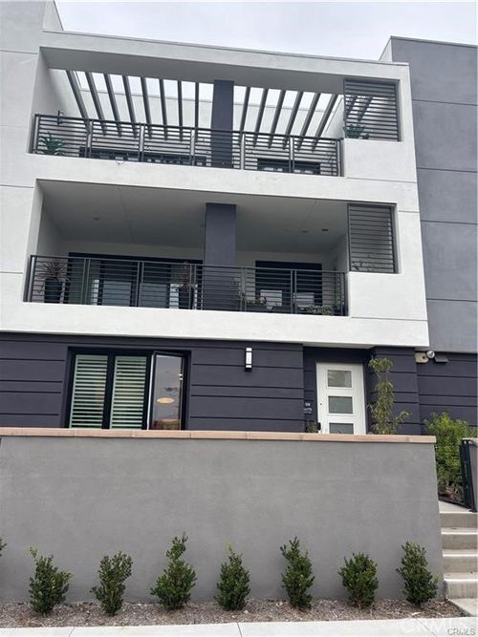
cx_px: 239
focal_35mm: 26
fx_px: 479
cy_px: 318
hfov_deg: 53.0
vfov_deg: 67.3
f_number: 1.6
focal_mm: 5.96
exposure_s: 1/880
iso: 50
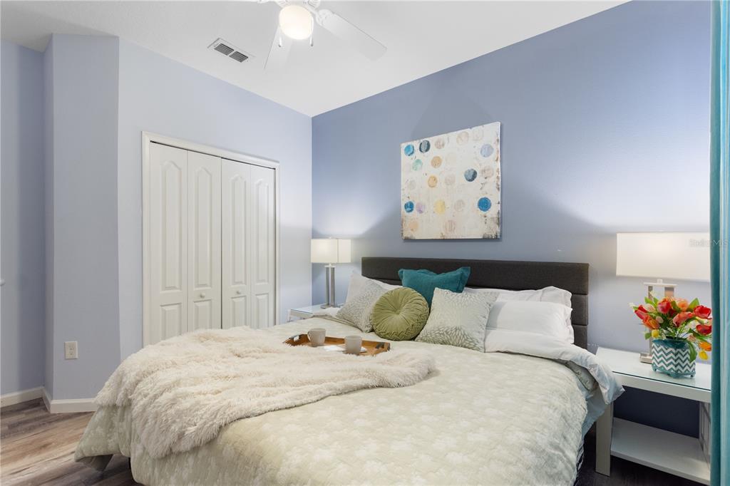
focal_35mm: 15
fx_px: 304
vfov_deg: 77.3
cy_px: 243
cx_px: 365
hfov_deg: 100.4
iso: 400
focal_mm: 10
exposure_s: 1/500
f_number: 4.5
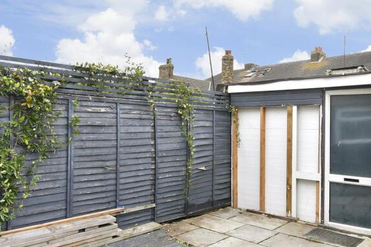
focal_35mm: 27
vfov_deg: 47.9
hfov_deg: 65.8
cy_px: 115
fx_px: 278
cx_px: 243
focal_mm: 10
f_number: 8
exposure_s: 1/40
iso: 160
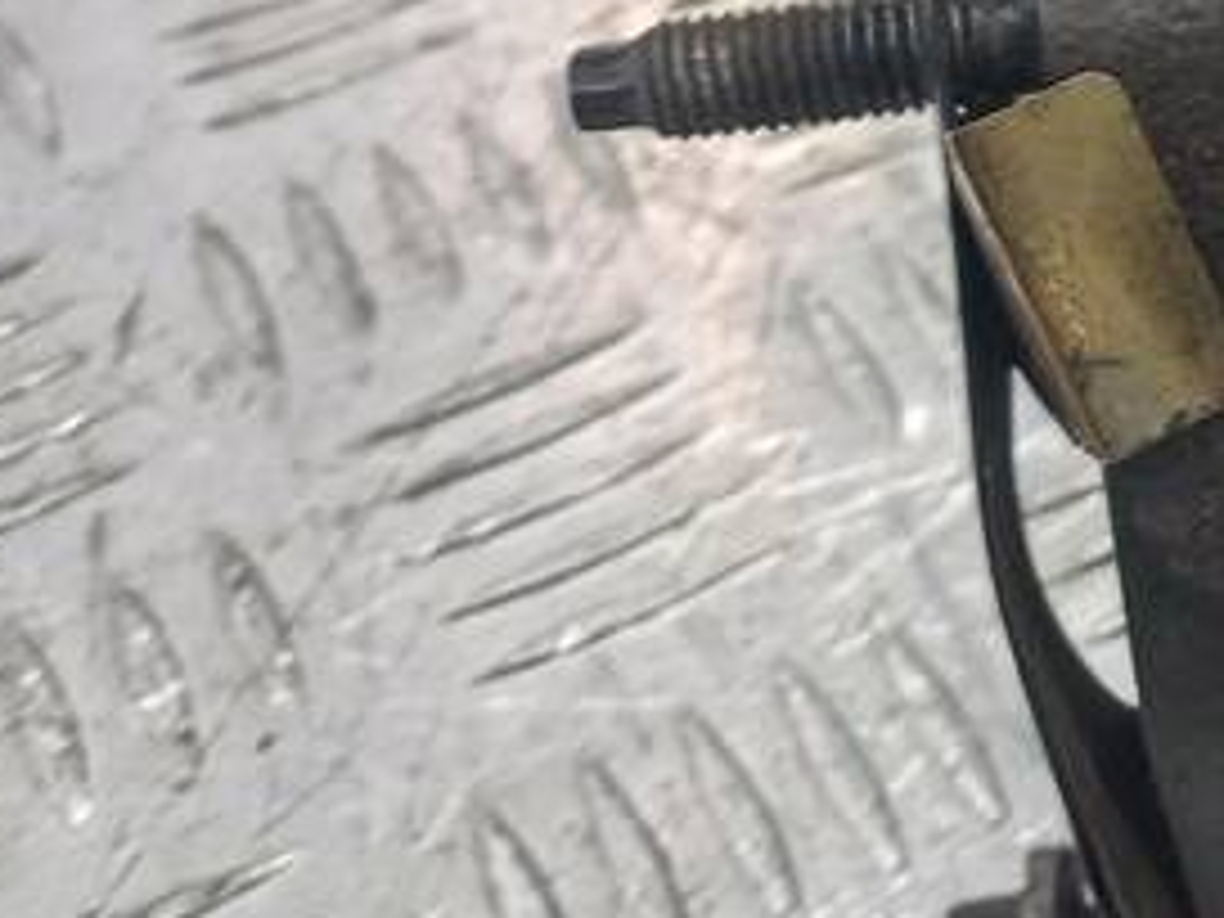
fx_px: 3324
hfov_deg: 17.5
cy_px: -153
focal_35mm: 94
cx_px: 2092
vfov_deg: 15.2
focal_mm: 4.6
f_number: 1.8
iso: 160
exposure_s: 1/50
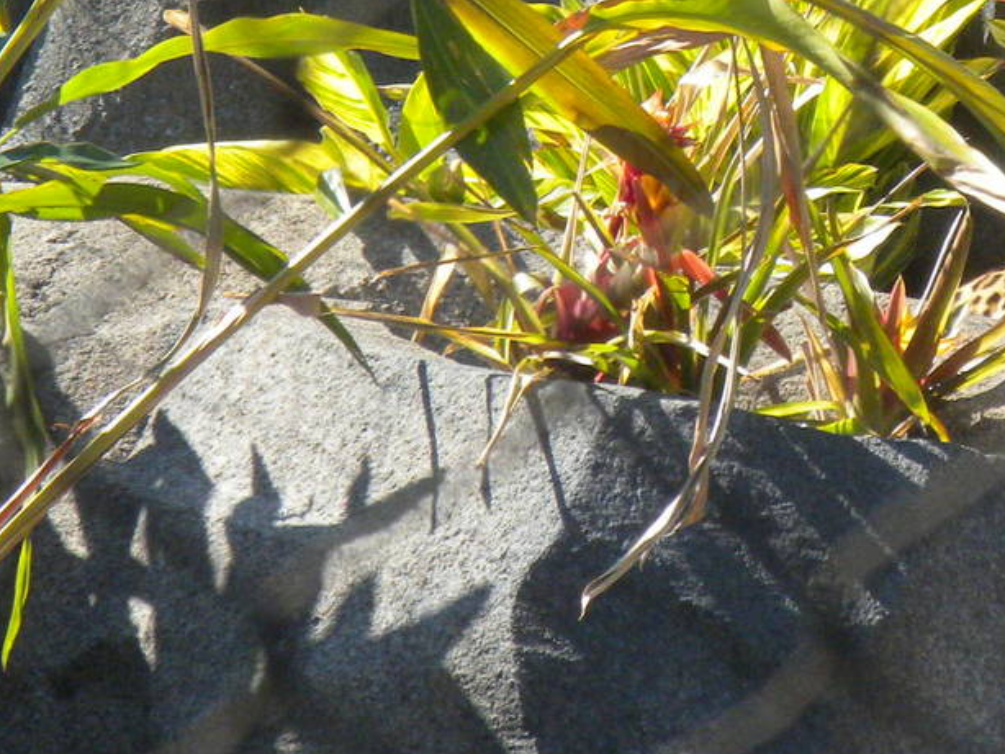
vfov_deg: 2.4
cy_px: 88
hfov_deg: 3.2
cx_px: 1115
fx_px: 18007
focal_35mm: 620
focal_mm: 42.1
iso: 184
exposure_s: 1/500
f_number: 5.2
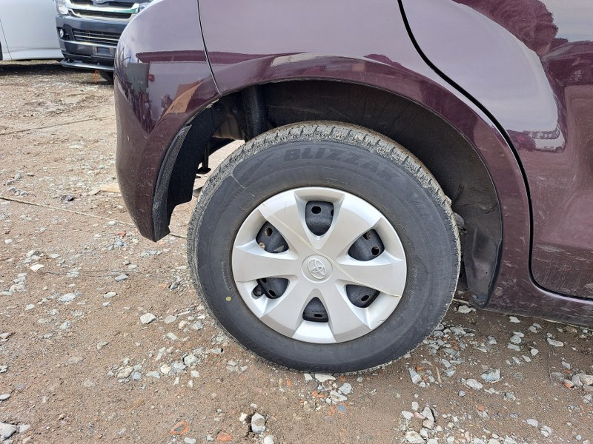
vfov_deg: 56.8
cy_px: 222
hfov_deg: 71.6
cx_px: 296
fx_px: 411
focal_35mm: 24
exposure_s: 1/176
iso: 50
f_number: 1.8
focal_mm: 5.23
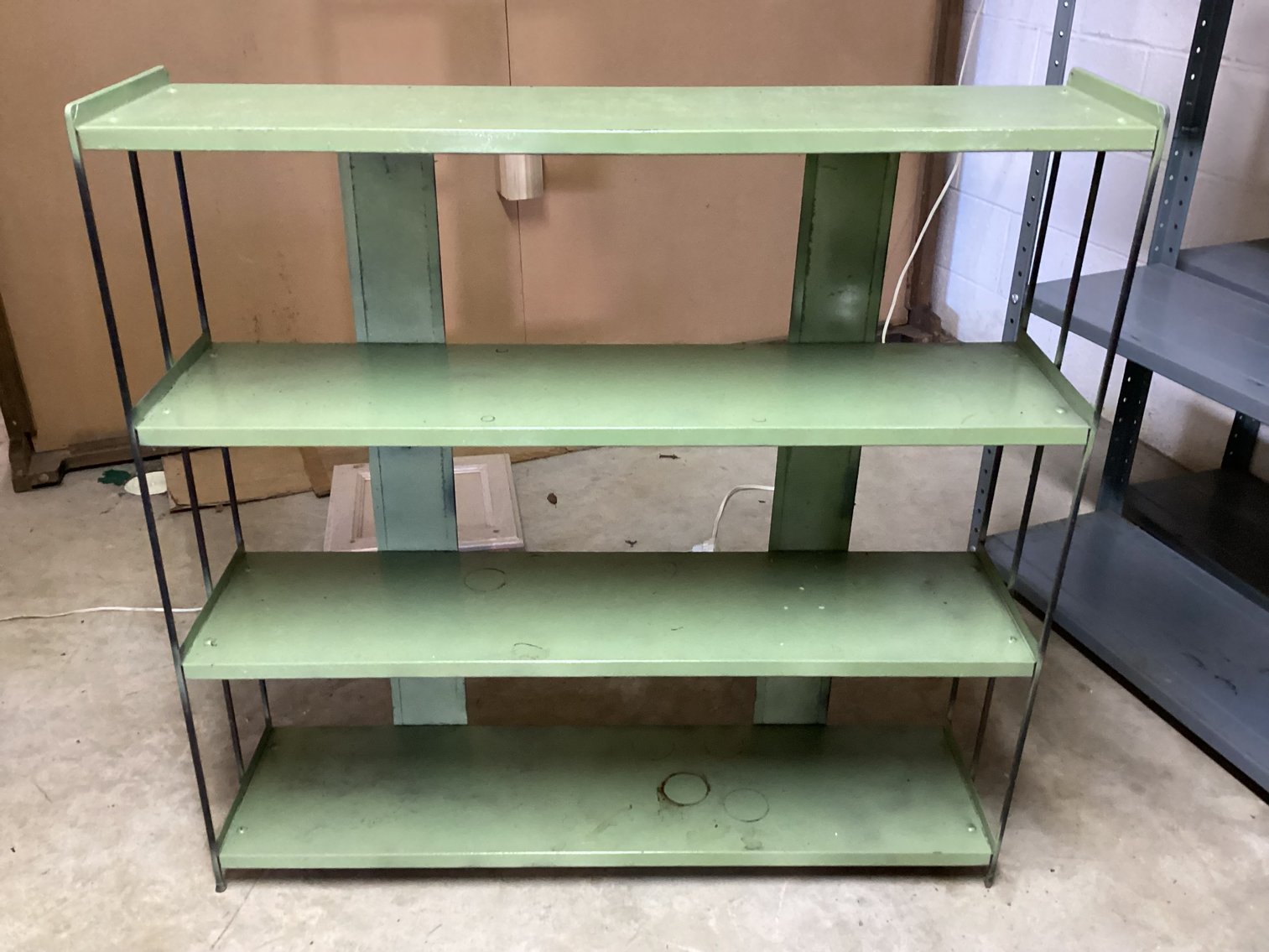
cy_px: 476
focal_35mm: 31
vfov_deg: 45.4
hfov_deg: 58.3
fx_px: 1137
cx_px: 634
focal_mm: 3.3
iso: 320
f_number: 2.4
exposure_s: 1/25
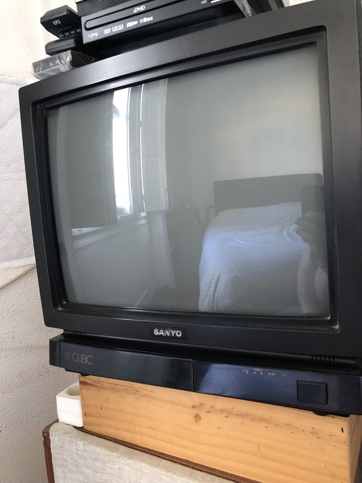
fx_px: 390
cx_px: 181
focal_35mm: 28
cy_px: 242
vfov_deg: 63.4
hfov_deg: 49.7
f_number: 1.8
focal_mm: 4
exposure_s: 1/9
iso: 100
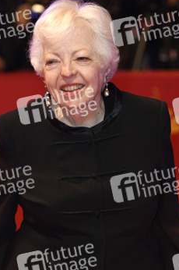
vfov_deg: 12.7
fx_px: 1211
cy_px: 145
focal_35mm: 162
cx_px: 79
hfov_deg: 8.5
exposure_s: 1/160
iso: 800
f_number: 5
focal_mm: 140
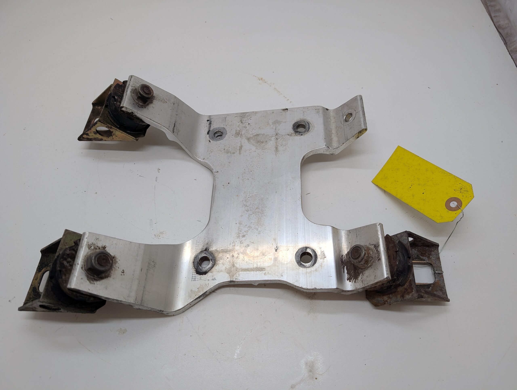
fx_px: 359
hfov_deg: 71.5
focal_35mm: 24
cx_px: 258
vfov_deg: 56.9
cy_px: 195
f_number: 1.68
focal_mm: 6.9
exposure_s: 1/93.9
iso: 44
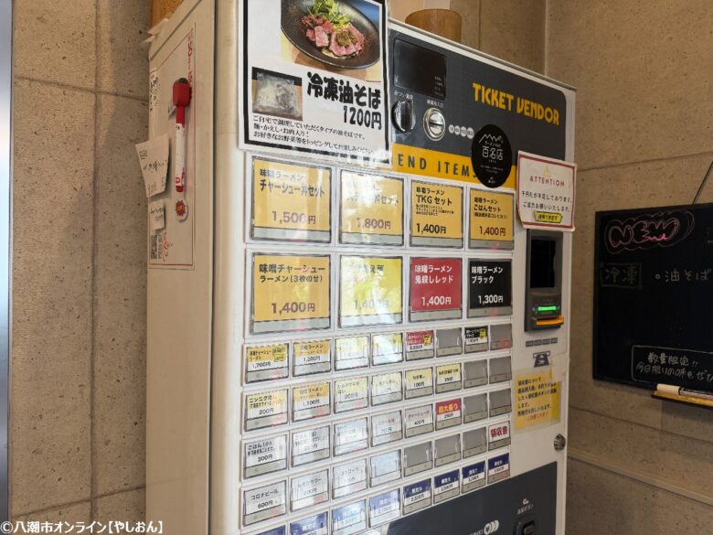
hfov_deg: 71.6
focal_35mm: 24
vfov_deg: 56.8
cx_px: 356
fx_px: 494
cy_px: 268
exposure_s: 1/121
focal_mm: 6.76
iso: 125
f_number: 1.78
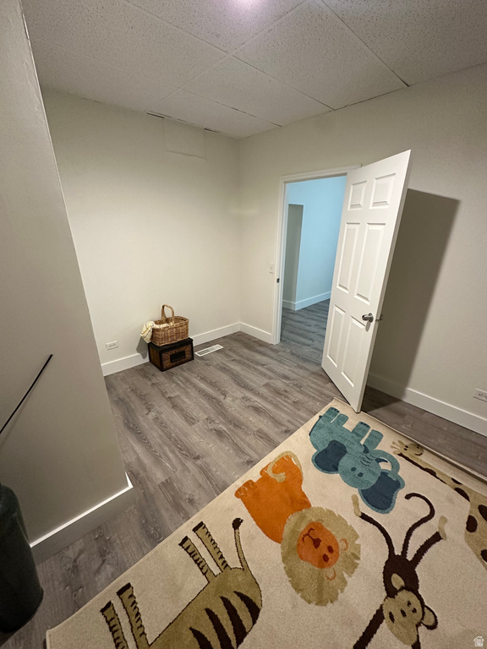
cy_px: 324
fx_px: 263
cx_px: 244
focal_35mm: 14
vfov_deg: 102.1
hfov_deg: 85.7
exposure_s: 1/60
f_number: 2.2
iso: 500
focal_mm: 2.22
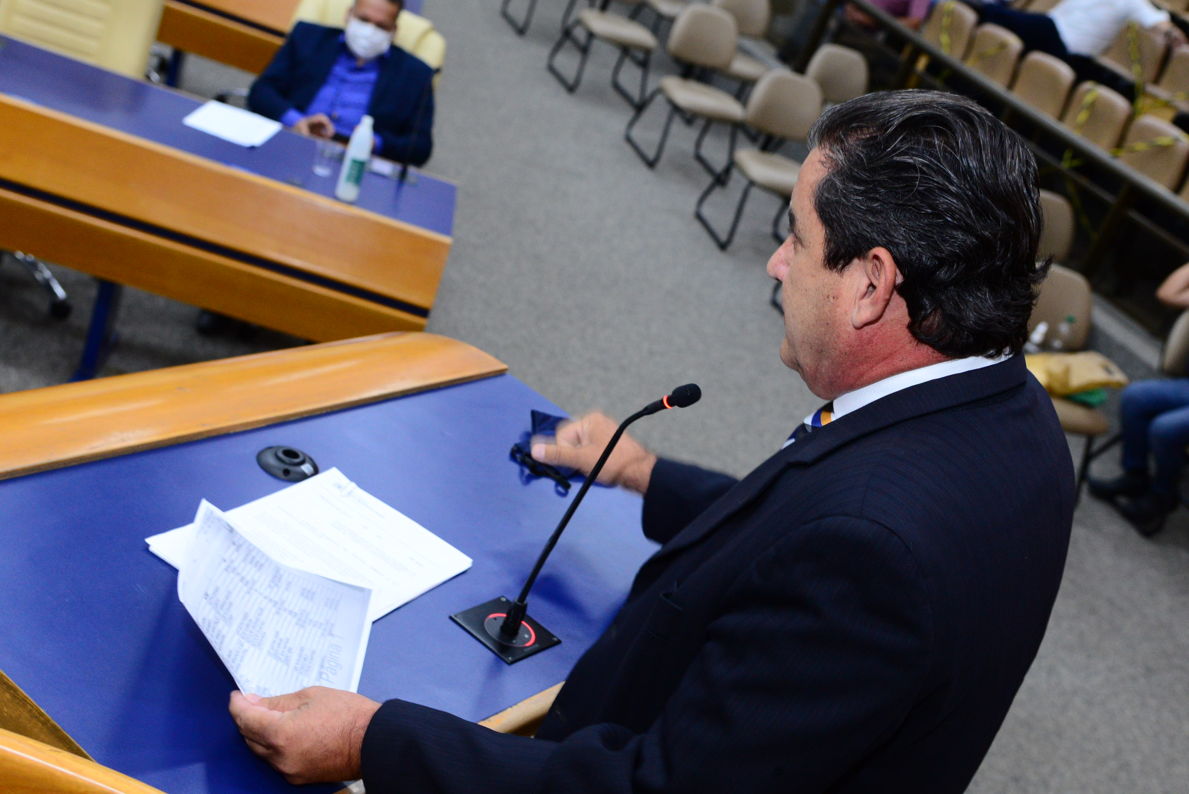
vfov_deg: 26.0
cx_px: 571
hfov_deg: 38.2
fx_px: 1718
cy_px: 407
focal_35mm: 52
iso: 2000
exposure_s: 1/60
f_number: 5
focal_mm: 48
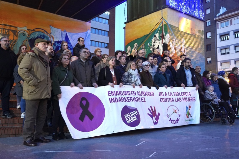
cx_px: 120
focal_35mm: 33
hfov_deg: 57.2
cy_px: 80
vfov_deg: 40.0
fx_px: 219
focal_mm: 33
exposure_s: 1/250
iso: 5000
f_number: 4
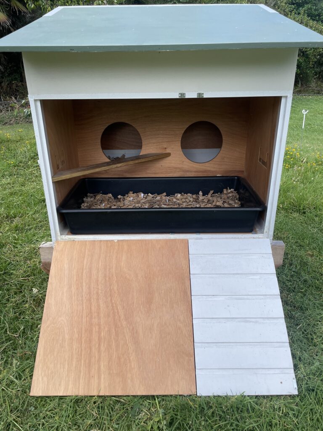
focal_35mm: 26
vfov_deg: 67.3
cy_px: 216
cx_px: 162
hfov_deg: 53.1
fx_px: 323
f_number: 1.6
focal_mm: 4.2
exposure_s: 1/1366
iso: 32
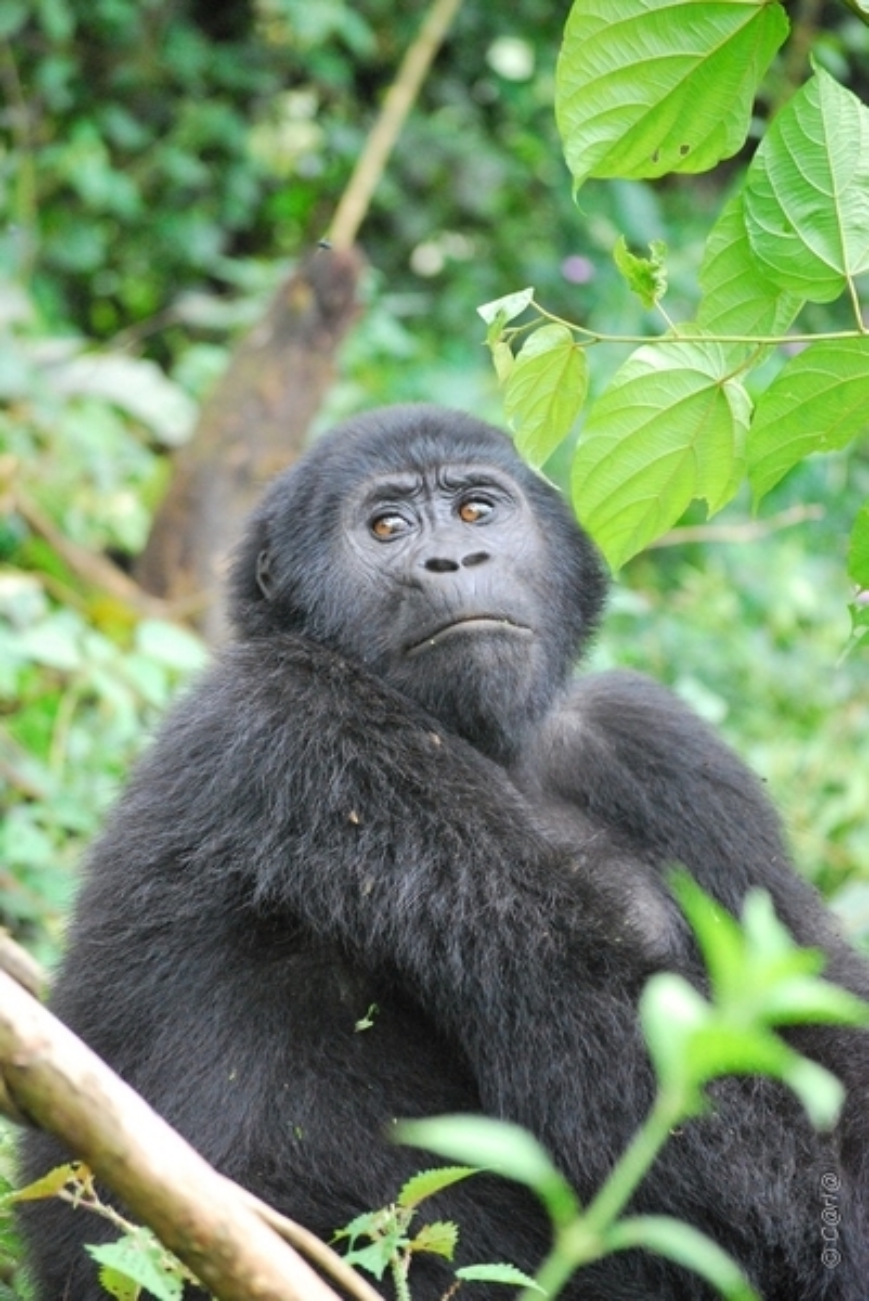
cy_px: 650
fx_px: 4988
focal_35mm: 138
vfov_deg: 14.9
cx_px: 434
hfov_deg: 10.0
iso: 1600
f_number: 4.5
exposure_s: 1/320
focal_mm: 92
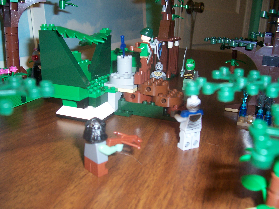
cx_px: 140
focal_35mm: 34
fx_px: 274
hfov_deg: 54.0
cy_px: 104
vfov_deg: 41.8
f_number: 2.7
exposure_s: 1/60
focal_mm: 5.6
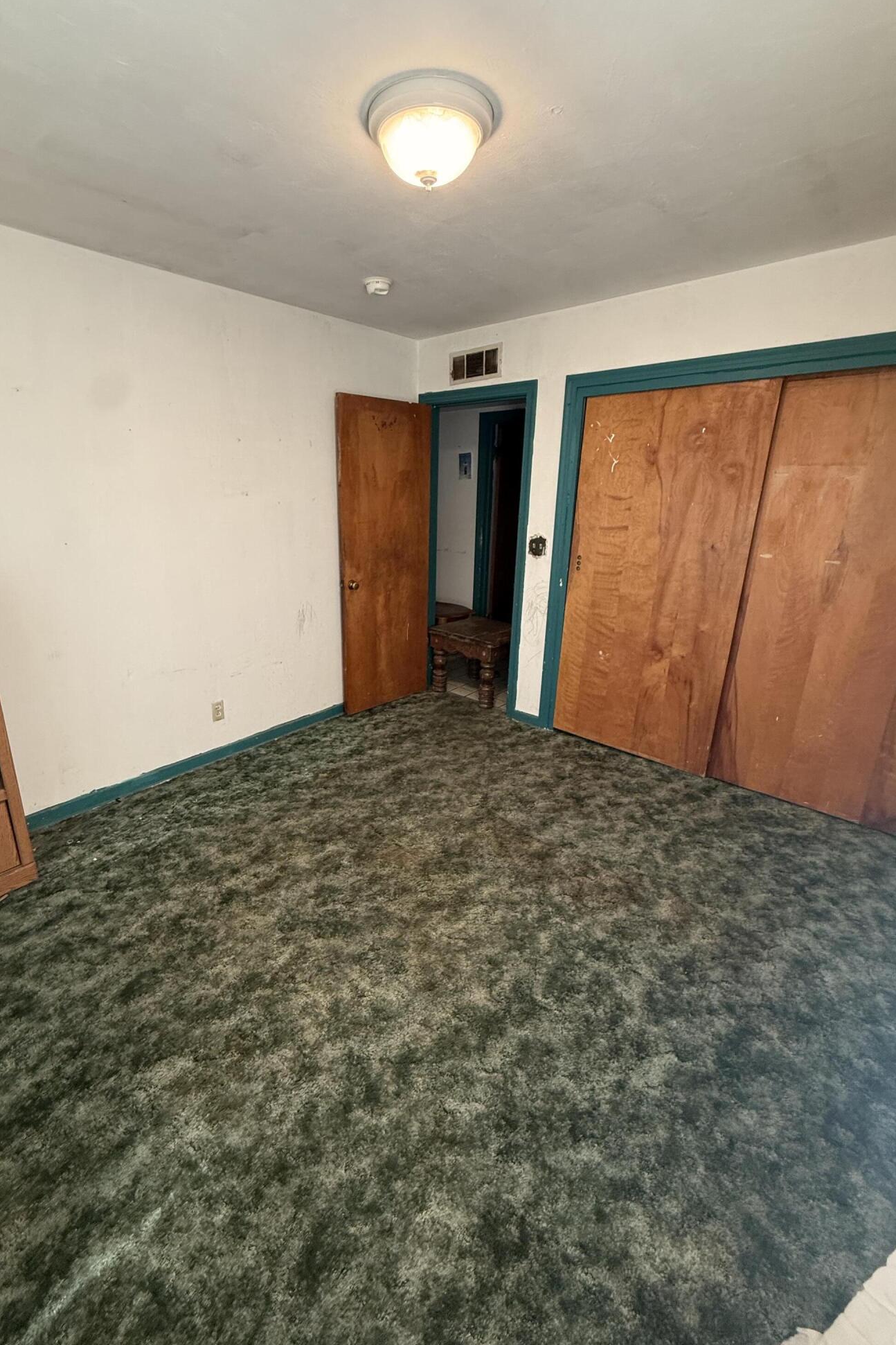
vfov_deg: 100.4
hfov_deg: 77.1
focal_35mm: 15
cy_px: 663
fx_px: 560
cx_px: 408
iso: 250
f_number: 2.2
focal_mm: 2.22
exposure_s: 1/60
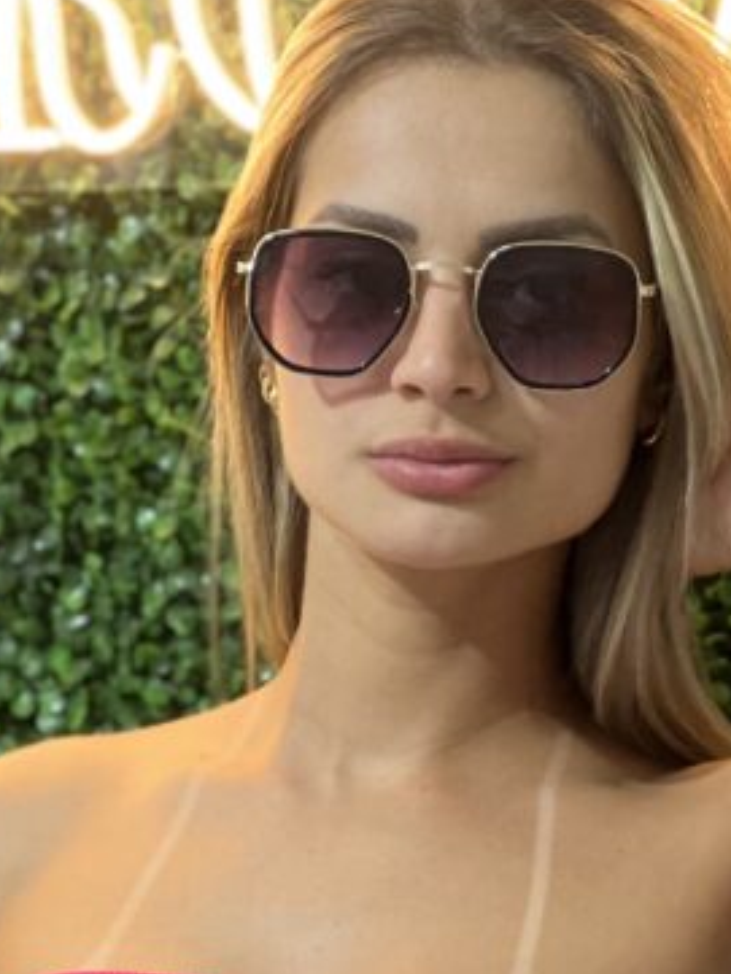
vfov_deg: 9.8
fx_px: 5600
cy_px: 1118
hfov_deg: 7.5
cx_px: 432
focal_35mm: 199
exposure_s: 1/40
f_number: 2.8
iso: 250
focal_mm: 9
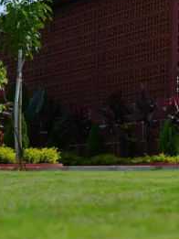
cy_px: 52
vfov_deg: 14.9
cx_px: 325
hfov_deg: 10.5
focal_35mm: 132
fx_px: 909
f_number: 4.5
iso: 80
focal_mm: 35
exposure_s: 1/800
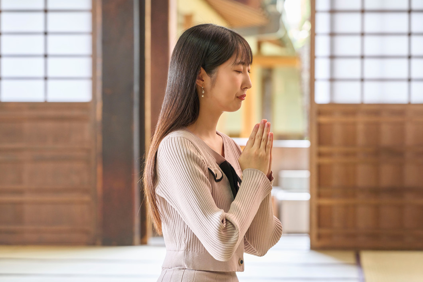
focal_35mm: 140
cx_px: 212
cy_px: 141
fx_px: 1640
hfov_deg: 14.7
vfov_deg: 9.8
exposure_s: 1/50
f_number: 5
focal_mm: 139.6
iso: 800
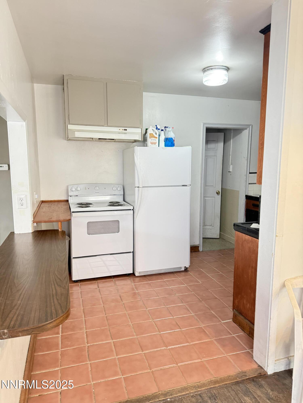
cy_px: 202
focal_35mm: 24
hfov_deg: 56.8
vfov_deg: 71.6
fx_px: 280
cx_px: 152
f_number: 1.78
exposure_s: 1/60
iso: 500
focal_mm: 6.76
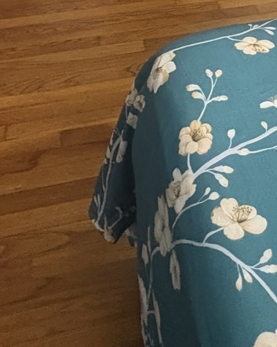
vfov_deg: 30.3
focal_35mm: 48
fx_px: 492
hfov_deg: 31.4
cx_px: 156
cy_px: -108
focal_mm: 2.22
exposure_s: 1/49
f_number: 2.2
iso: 1000
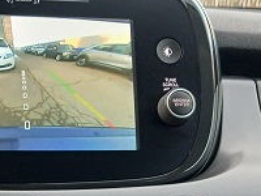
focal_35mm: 81
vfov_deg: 17.1
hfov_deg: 23.1
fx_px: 611
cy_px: 256
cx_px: -4
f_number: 1.8
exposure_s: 1/50
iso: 160
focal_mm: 3.98
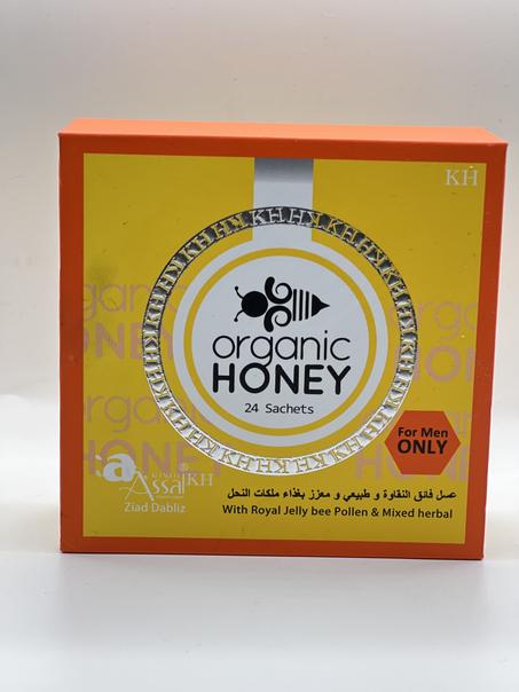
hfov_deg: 19.1
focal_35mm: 77
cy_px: 346
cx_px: 260
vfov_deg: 25.3
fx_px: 1539
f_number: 2.8
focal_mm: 9
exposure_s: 1/121
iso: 125
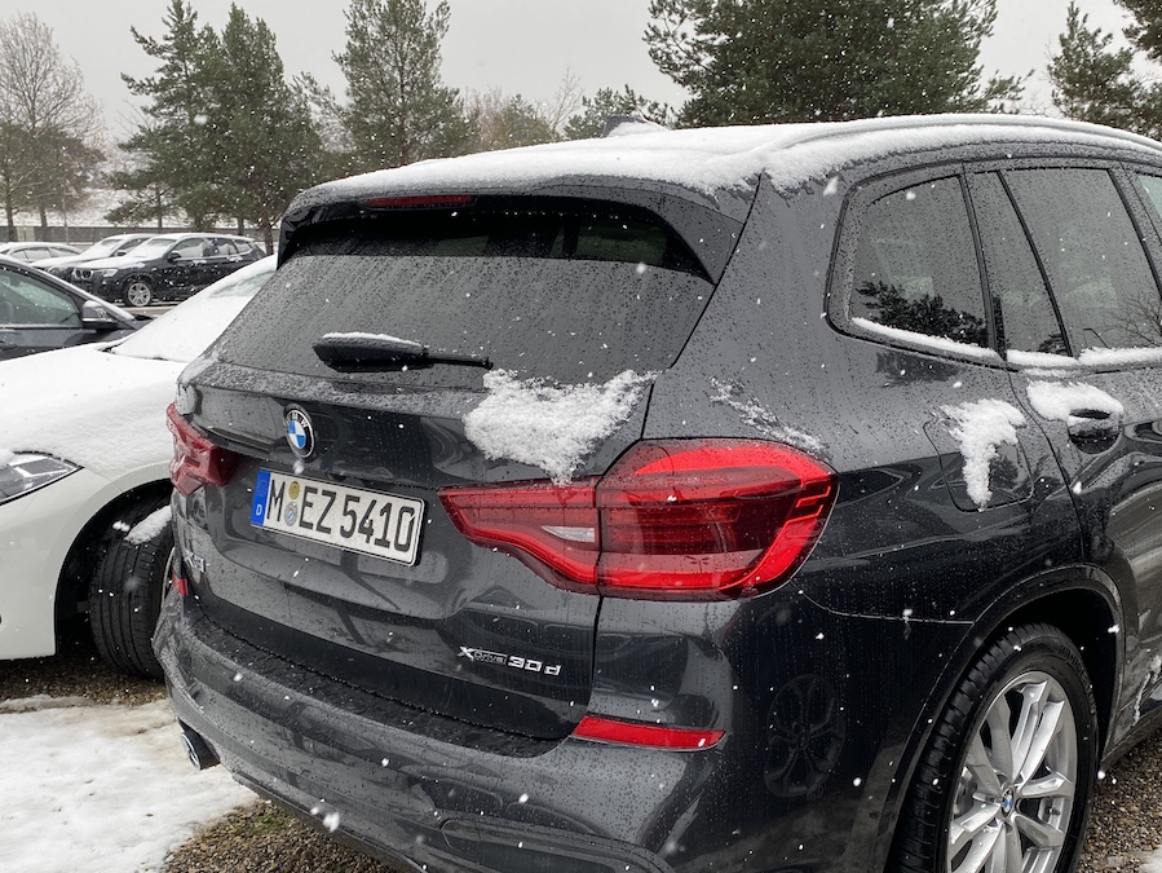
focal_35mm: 37
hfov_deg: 50.0
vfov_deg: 38.5
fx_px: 1243
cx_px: 666
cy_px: 526
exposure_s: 1/188
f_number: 1.8
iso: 32
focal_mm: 4.25
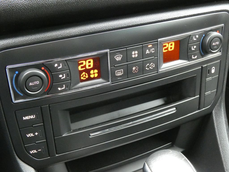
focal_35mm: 48
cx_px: 114
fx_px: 318
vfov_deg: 30.3
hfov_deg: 39.7
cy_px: 86
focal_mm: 8.6
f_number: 5
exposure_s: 1/13
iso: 1600
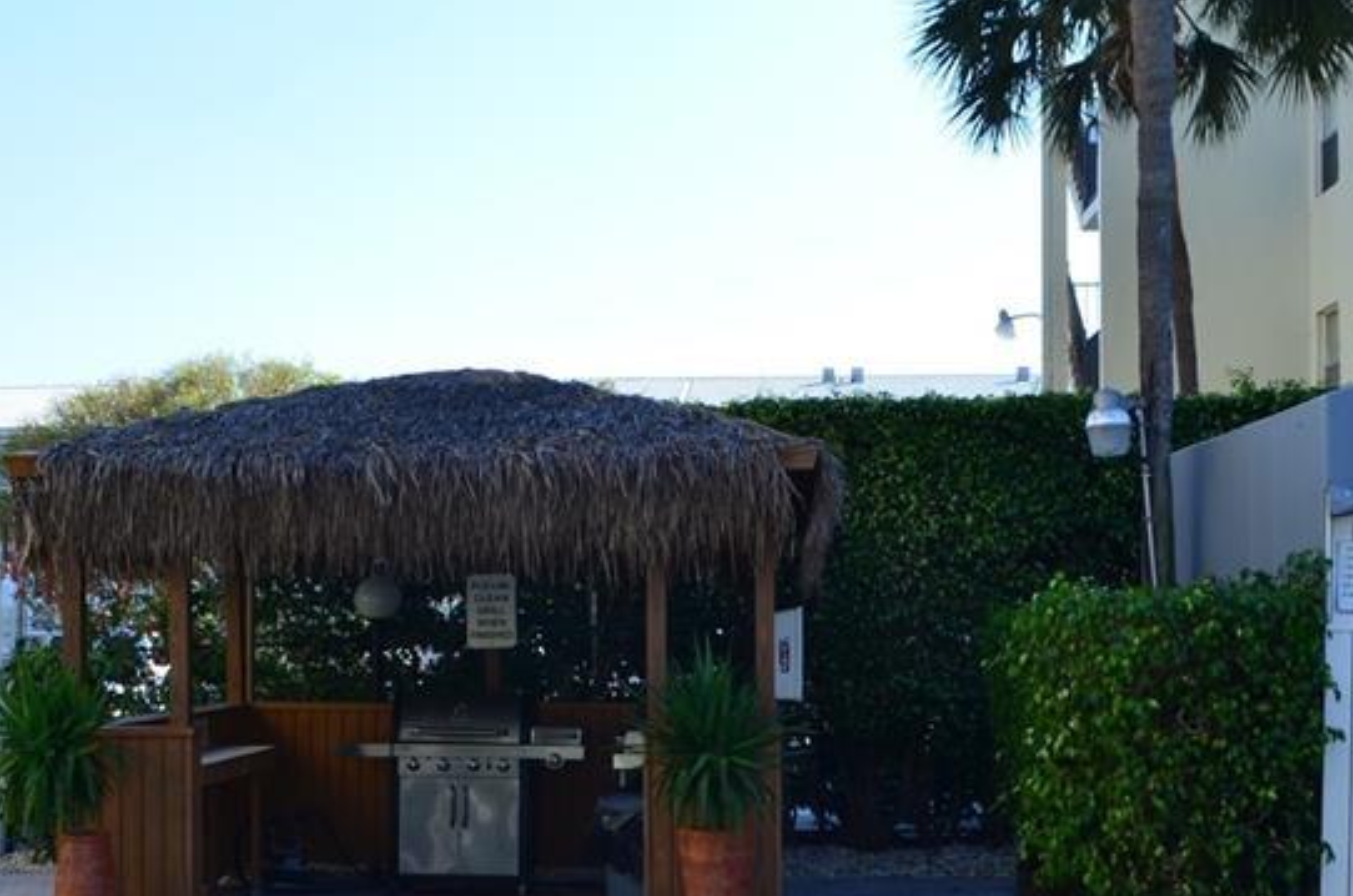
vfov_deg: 26.3
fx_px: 1913
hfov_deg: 39.0
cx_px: 674
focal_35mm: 51
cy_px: 564
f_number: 8
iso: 200
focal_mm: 18
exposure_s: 1/250
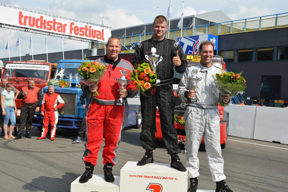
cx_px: 144
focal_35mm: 44
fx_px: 348
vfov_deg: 30.9
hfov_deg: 45.0
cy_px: 96
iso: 110
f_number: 8
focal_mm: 29
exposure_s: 1/250
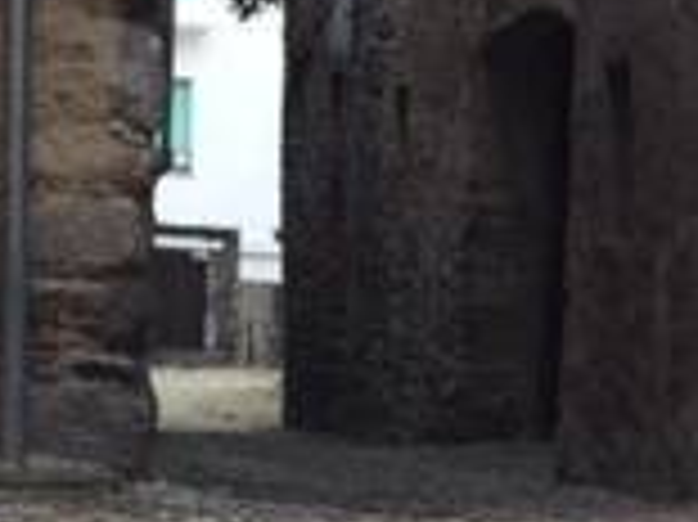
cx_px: 491
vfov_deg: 11.3
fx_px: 2418
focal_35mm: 120
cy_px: 1008
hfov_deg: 16.4
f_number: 2.2
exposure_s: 1/100
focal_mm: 4.15
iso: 32
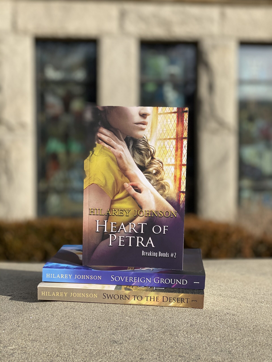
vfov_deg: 36.8
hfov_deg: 28.0
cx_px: 136
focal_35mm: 52
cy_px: 181
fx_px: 545
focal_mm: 6
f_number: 2
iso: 20
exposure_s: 1/1653
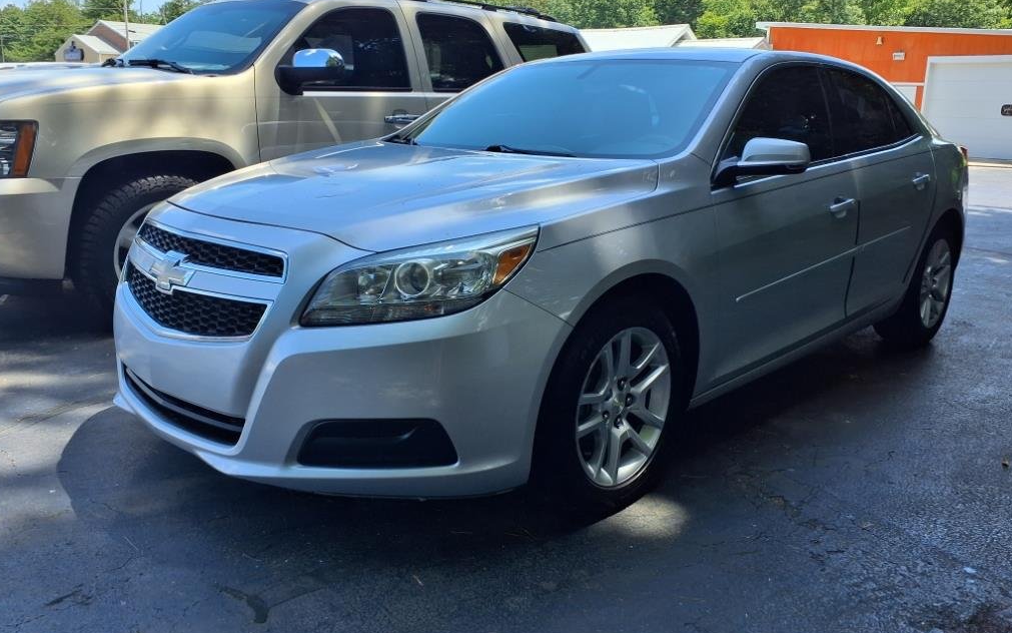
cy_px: 278
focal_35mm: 29
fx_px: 800
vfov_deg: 43.1
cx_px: 504
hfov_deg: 64.6
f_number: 1.9
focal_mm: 3.58
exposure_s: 1/909
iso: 40
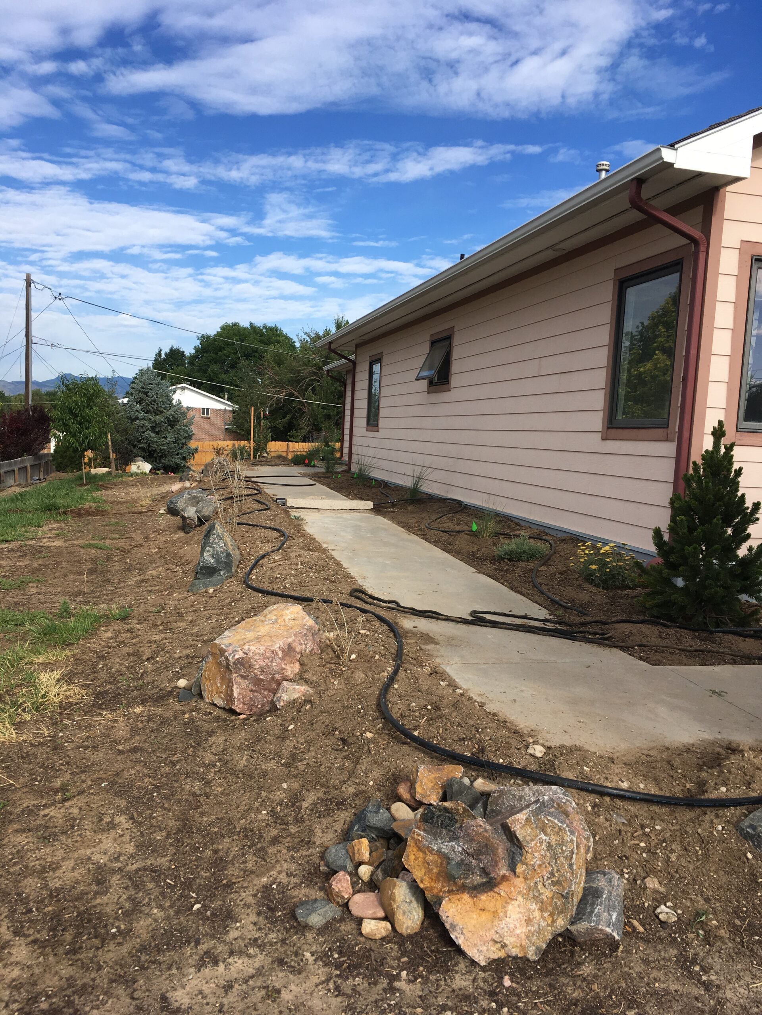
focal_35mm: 29
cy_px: 508
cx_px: 381
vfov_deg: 61.7
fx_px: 851
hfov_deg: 48.2
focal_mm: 4.15
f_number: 2.2
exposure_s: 1/1399
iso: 25
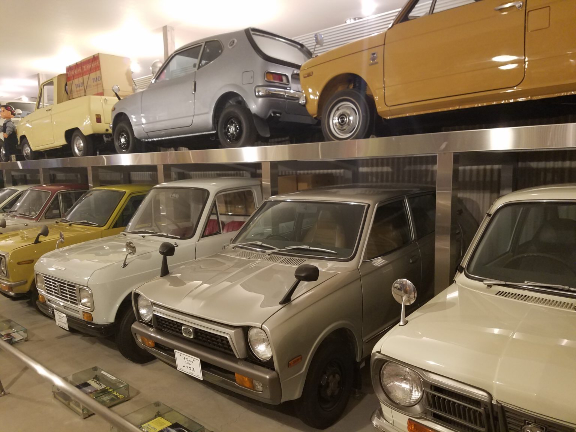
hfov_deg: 67.3
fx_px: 433
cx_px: 288
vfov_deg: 53.1
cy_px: 216
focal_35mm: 26
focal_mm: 4.2
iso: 200
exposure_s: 1/17
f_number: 1.7
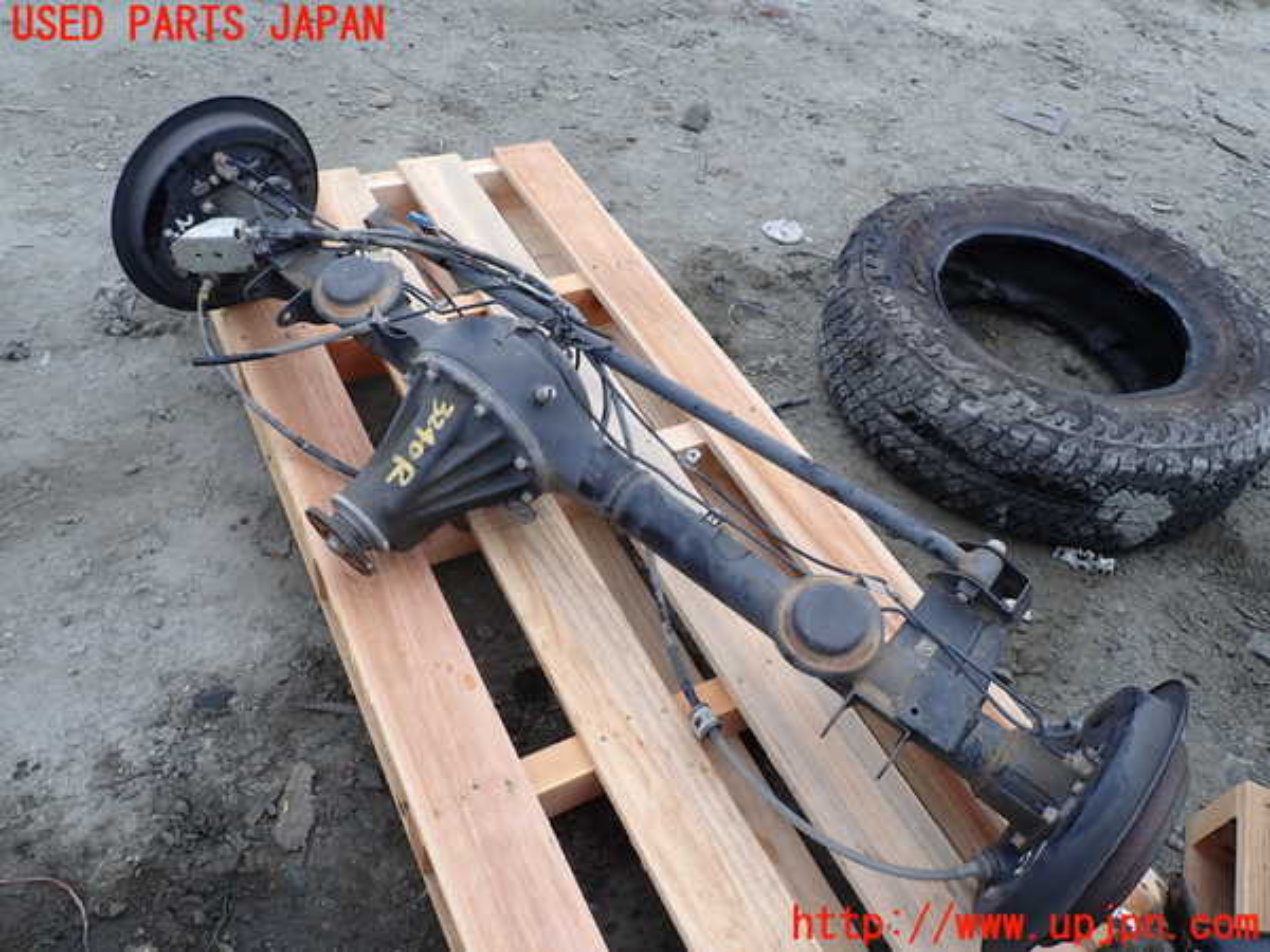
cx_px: 635
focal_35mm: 25
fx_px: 917
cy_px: 476
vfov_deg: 54.9
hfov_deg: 69.4
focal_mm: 4.5
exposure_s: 1/400
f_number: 2.8
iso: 100
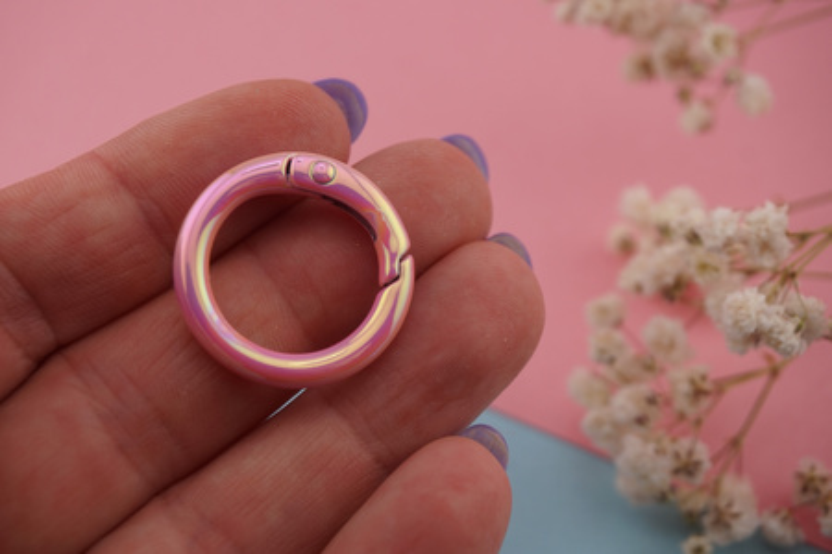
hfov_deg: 31.9
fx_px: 1456
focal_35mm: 63
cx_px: 416
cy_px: 277
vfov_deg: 21.6
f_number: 6.3
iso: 100
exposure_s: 1/125
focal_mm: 42
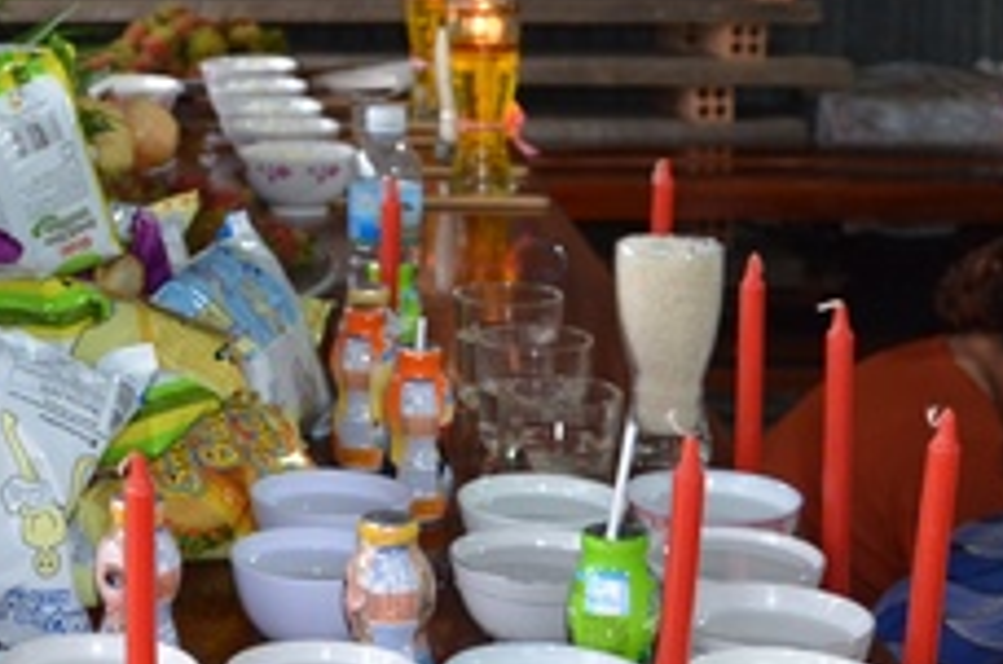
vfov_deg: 14.2
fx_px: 2613
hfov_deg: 20.6
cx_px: -114
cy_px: -20
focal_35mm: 94
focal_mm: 22
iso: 1000
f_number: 5
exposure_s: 1/125
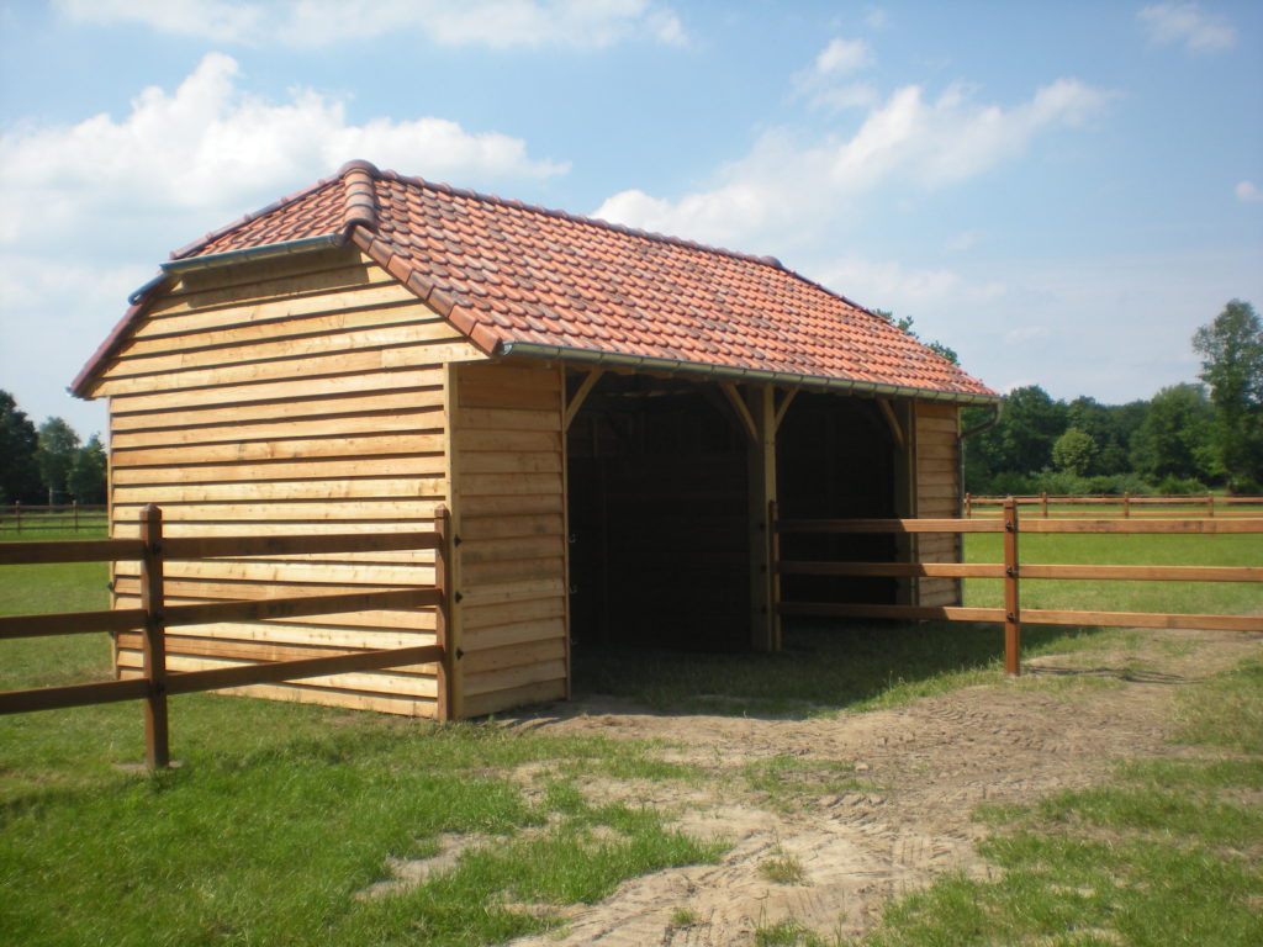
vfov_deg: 37.7
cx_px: 632
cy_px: 474
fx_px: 1386
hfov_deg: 49.0
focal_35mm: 38
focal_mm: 6.3
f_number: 4.6
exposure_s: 1/397
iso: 64
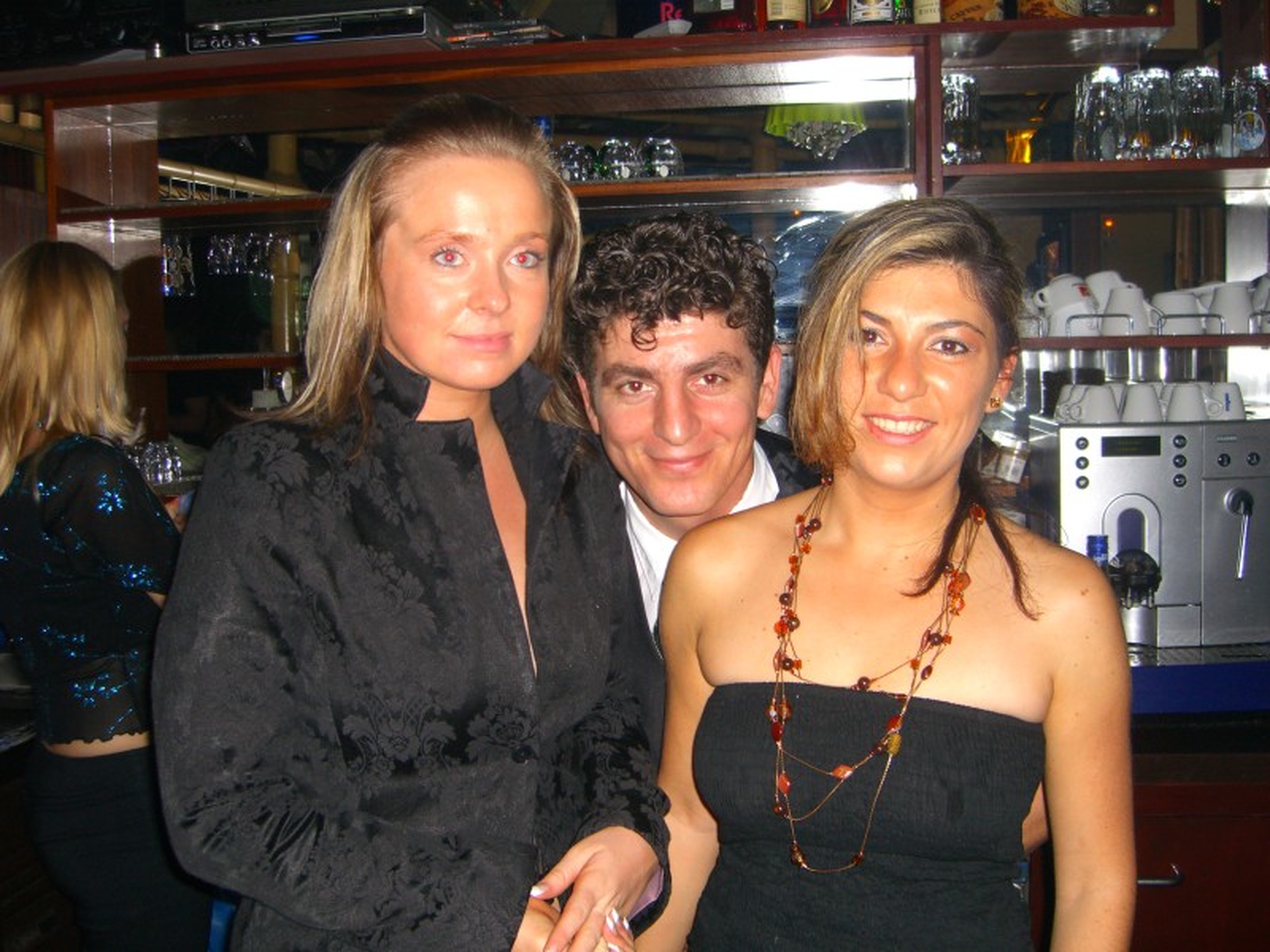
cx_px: 635
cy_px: 476
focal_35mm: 38
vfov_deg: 37.7
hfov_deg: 49.0
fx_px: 1394
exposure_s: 1/60
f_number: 2.8
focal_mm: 7.9
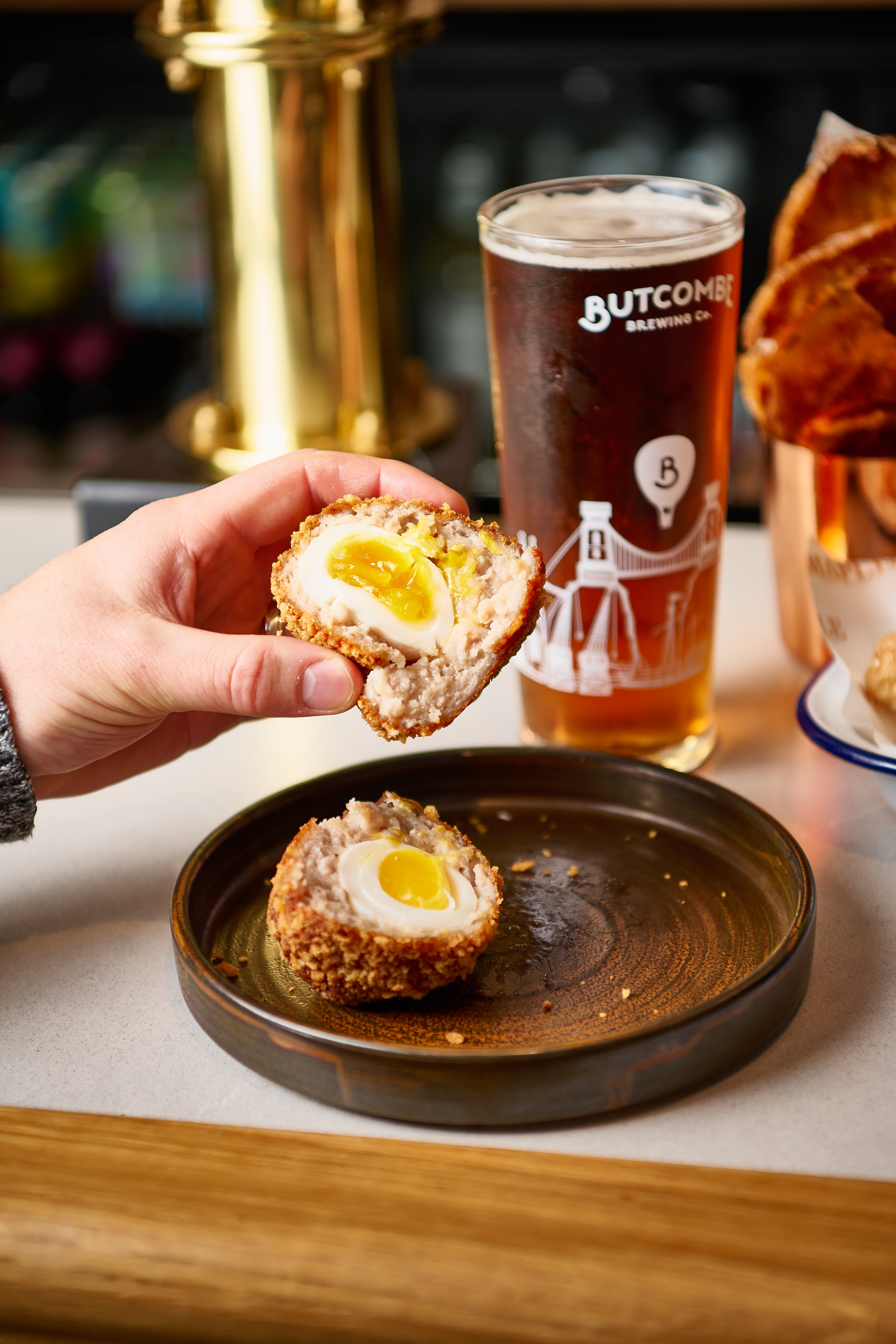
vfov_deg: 28.8
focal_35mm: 70
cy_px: 672
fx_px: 2613
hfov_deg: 19.5
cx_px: 448
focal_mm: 70
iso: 64
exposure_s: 1/125
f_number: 3.5
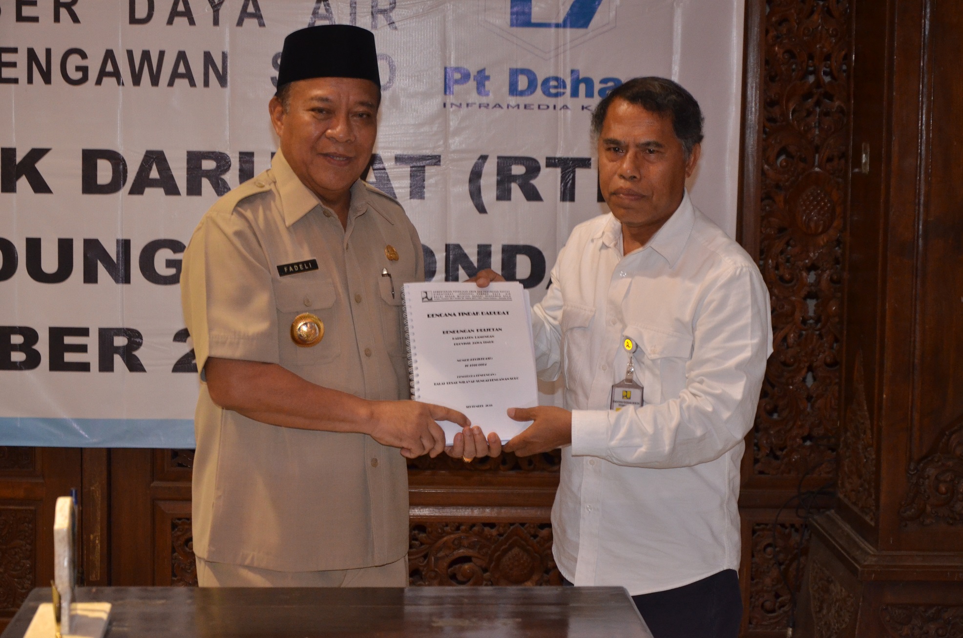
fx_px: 2002
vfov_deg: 18.1
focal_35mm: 75
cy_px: 319
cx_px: 482
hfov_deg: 27.0
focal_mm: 50
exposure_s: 1/60
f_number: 5.6
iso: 1250
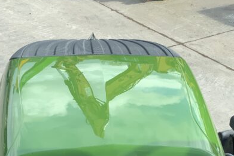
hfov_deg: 25.7
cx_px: 129
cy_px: 99
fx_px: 514
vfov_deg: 17.3
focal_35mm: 79
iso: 16
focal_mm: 3
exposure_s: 1/457
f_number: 1.8
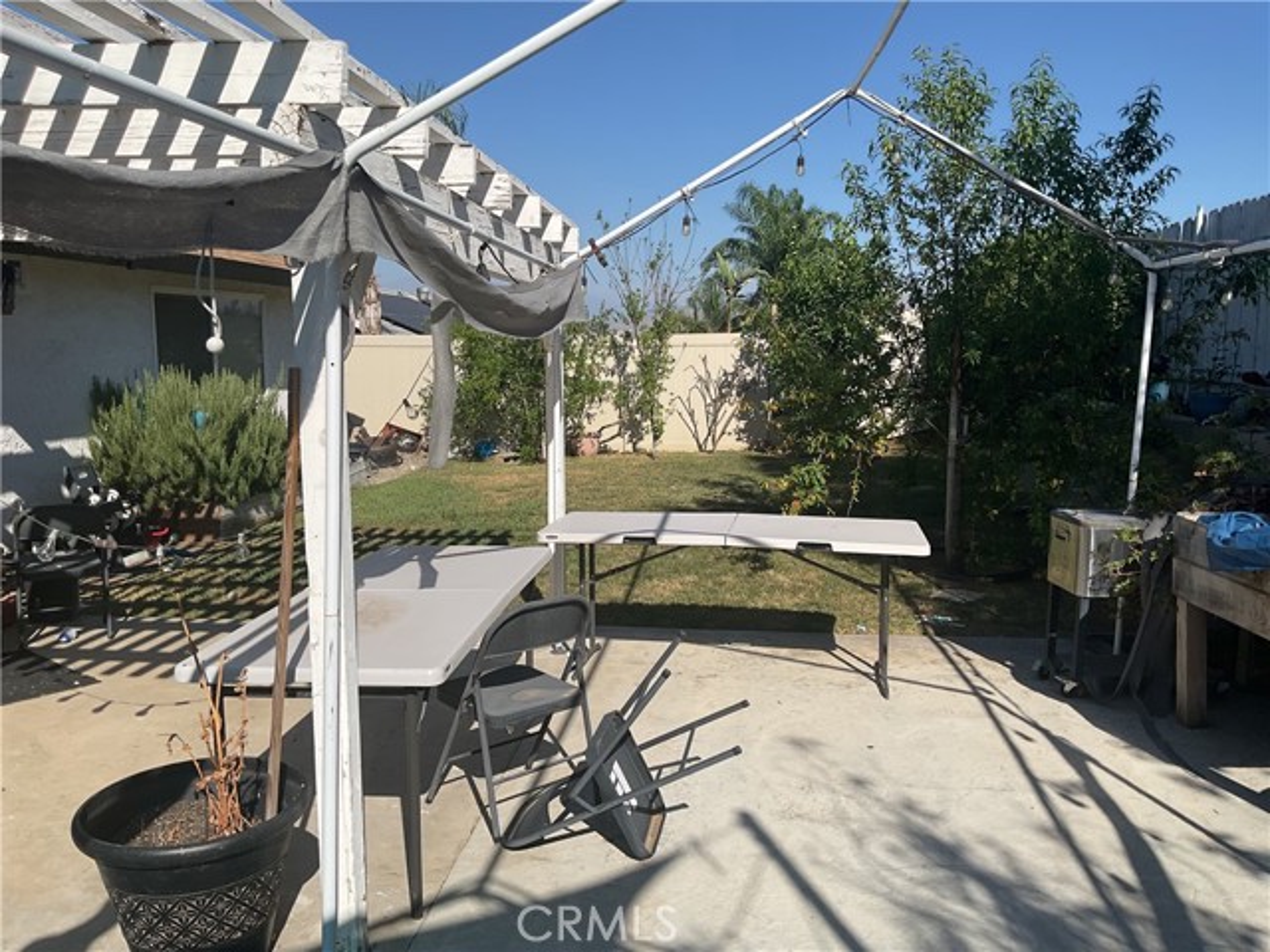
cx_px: 635
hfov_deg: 61.7
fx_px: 1064
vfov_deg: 48.2
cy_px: 476
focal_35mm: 29
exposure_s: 1/3125
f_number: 1.8
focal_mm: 3
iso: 16
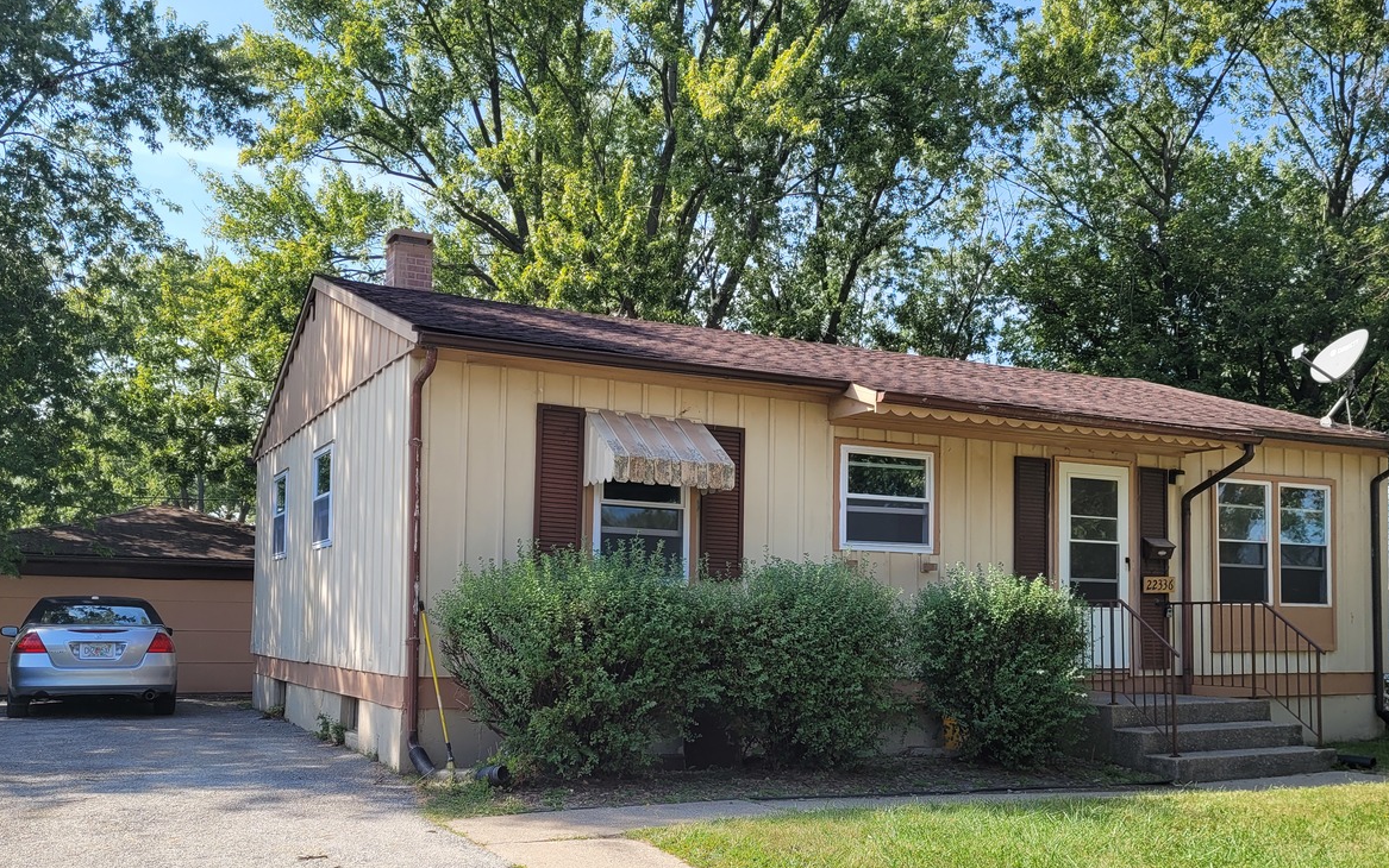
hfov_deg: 56.7
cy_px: 604
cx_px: 683
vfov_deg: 36.8
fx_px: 1287
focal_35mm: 34
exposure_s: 1/1117
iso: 40
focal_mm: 5.4
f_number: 1.8
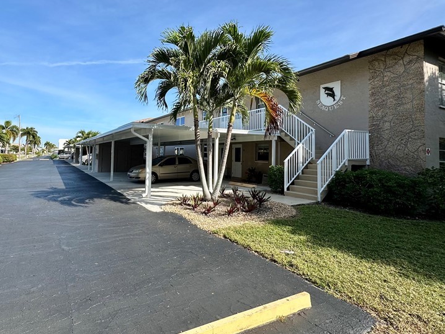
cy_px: 145
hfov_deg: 80.3
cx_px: 168
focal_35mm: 20
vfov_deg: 65.7
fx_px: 257
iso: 50
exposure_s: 1/1335
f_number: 2.2
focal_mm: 2.22
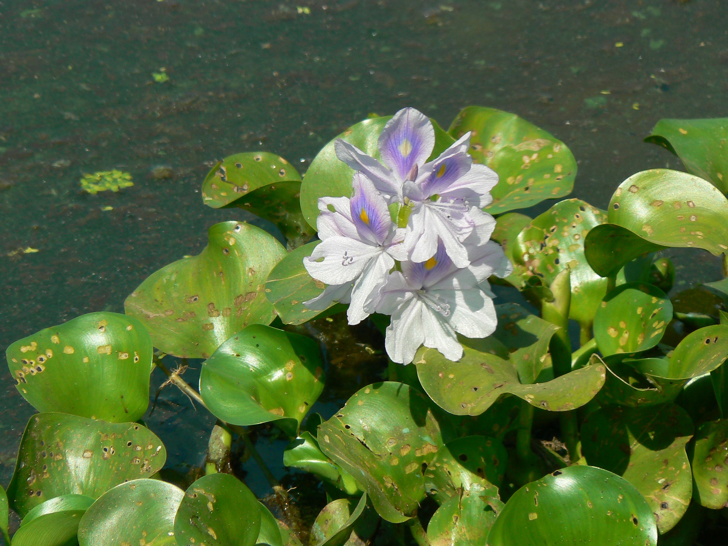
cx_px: 364
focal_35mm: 432
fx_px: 9085
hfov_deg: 4.6
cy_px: 273
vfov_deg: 3.4
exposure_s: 1/160
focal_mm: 72
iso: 80
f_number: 5.6
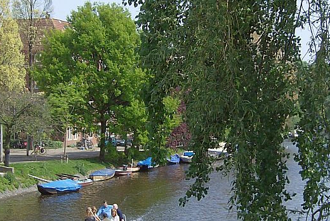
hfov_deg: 21.7
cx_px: 155
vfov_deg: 14.6
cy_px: 100
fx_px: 862
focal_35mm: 94
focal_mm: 7.7
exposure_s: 1/406
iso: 100
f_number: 5.1
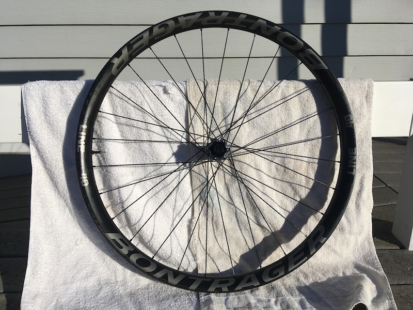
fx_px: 346
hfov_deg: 61.7
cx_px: 206
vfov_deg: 48.2
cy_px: 155
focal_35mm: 29
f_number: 2.2
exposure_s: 1/4525
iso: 25
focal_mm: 4.15
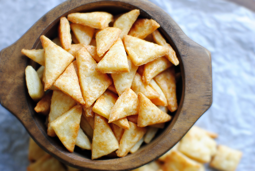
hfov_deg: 37.8
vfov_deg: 25.8
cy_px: 86
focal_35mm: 52
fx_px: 372
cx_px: 128
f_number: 2.8
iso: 400
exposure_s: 1/200
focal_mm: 35
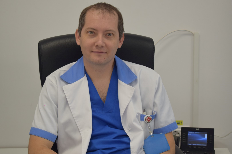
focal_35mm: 82
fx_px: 532
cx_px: 116
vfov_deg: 16.6
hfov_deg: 24.6
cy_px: 77
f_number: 5.6
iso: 400
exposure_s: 1/80
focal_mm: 55
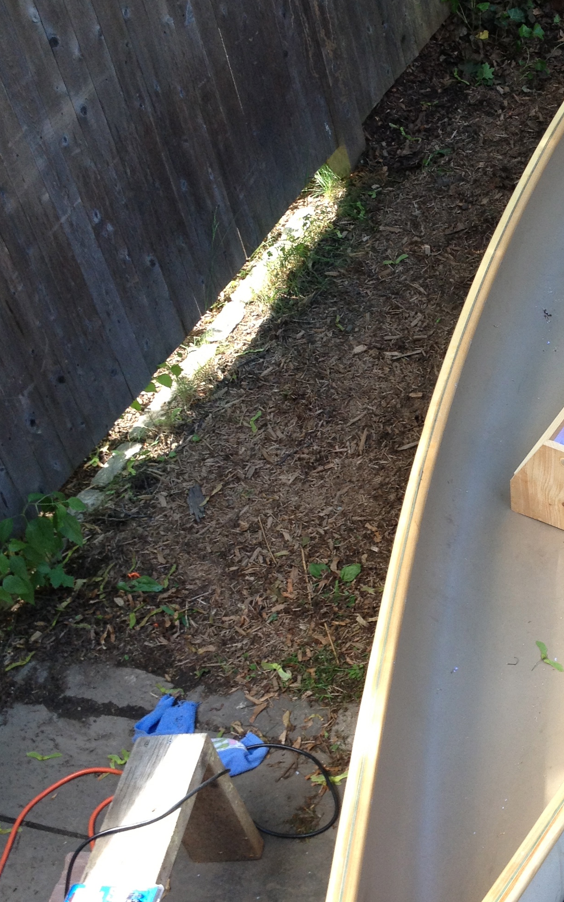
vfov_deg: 33.0
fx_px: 1524
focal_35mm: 62
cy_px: 451
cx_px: 542
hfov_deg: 20.4
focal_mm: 4.28
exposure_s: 1/120
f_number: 2.4
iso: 64
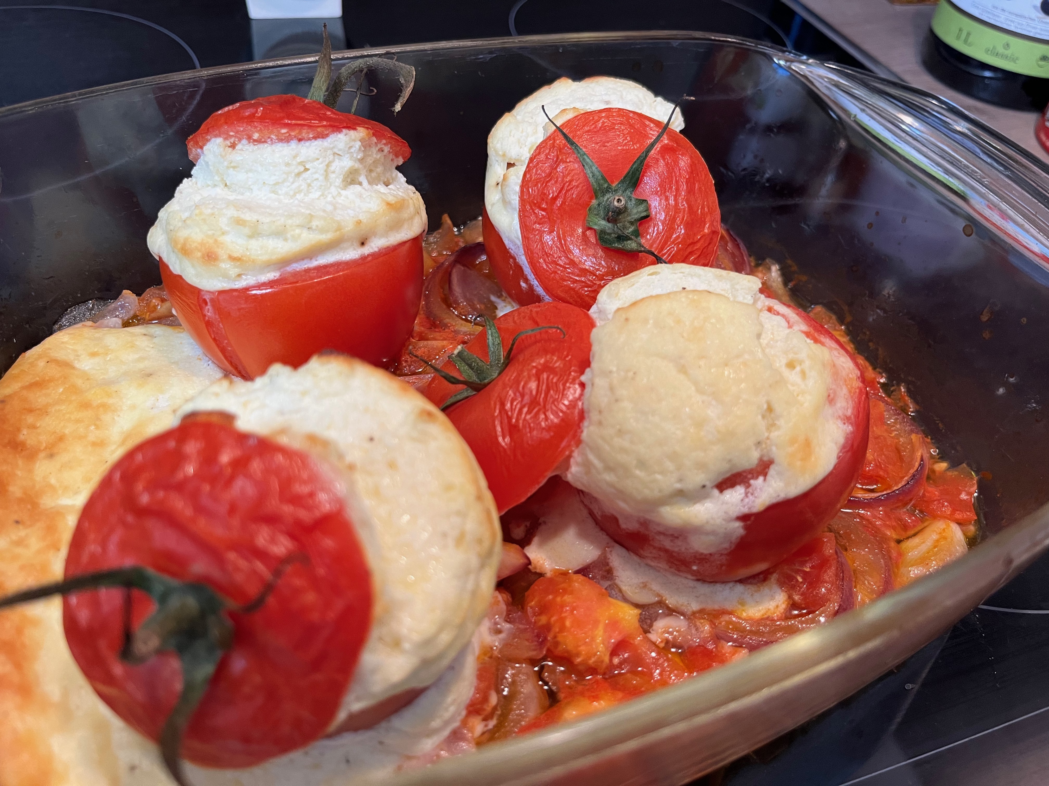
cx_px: 524
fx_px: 788
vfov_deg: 53.1
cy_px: 393
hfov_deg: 67.3
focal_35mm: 26
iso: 125
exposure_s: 1/50
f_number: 1.6
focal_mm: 5.1
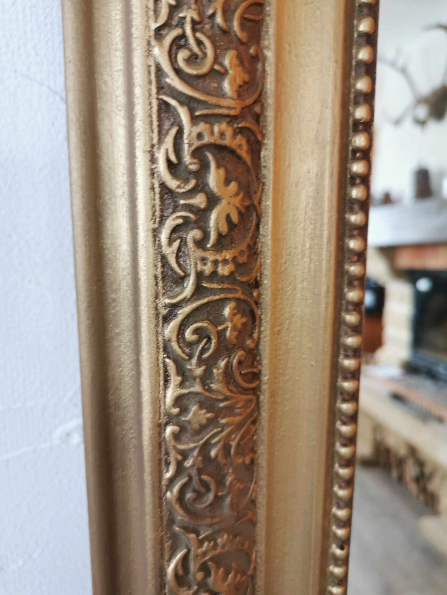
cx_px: 224
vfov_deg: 65.3
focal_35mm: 27
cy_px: 298
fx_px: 465
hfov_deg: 51.4
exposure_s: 1/33.3
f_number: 1.8
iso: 320
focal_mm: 5.58
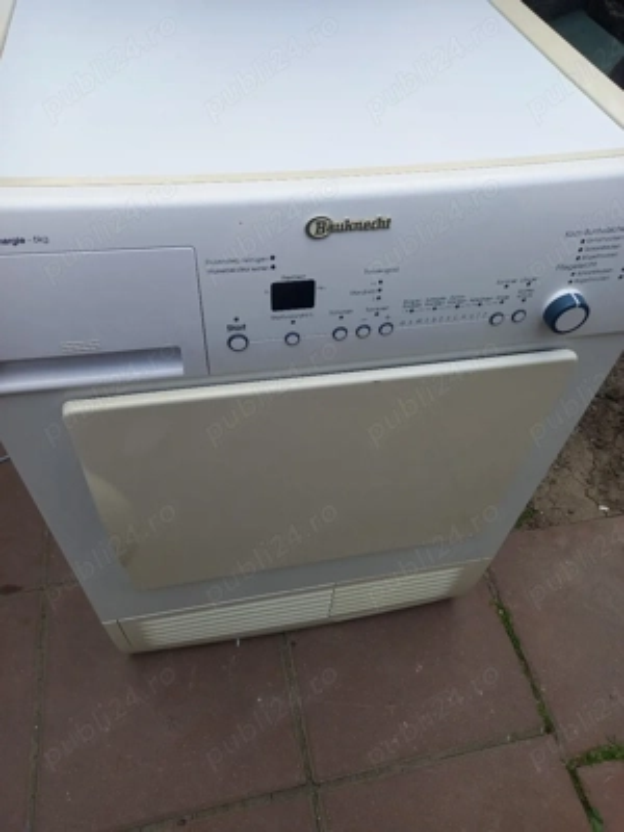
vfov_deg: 69.4
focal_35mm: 25
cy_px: 416
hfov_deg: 54.9
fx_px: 601
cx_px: 312
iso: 25
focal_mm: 4.6
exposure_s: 1/286
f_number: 2
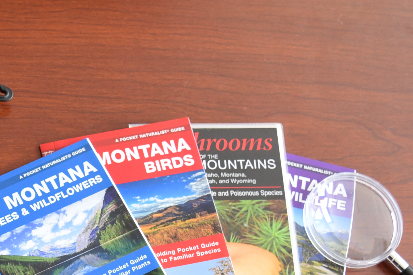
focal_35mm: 78
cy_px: 287
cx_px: -39
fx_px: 895
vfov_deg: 17.1
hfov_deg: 24.3
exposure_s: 1/60
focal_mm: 24
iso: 720
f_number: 4
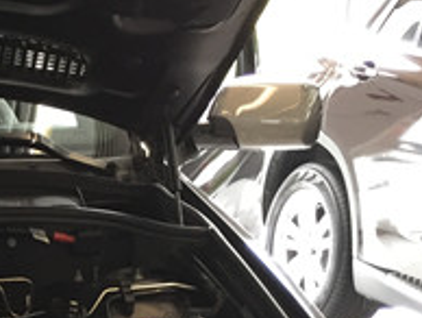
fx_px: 1221
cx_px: -194
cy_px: 372
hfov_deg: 17.8
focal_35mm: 100
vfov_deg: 14.4
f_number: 2.2
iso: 64
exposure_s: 1/33
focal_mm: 4.15
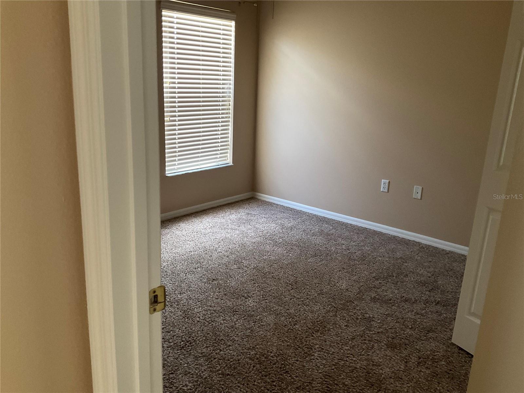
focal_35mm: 29
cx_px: 262
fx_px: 439
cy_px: 196
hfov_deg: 61.7
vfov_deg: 48.2
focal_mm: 3
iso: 250
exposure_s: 1/60
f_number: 1.8
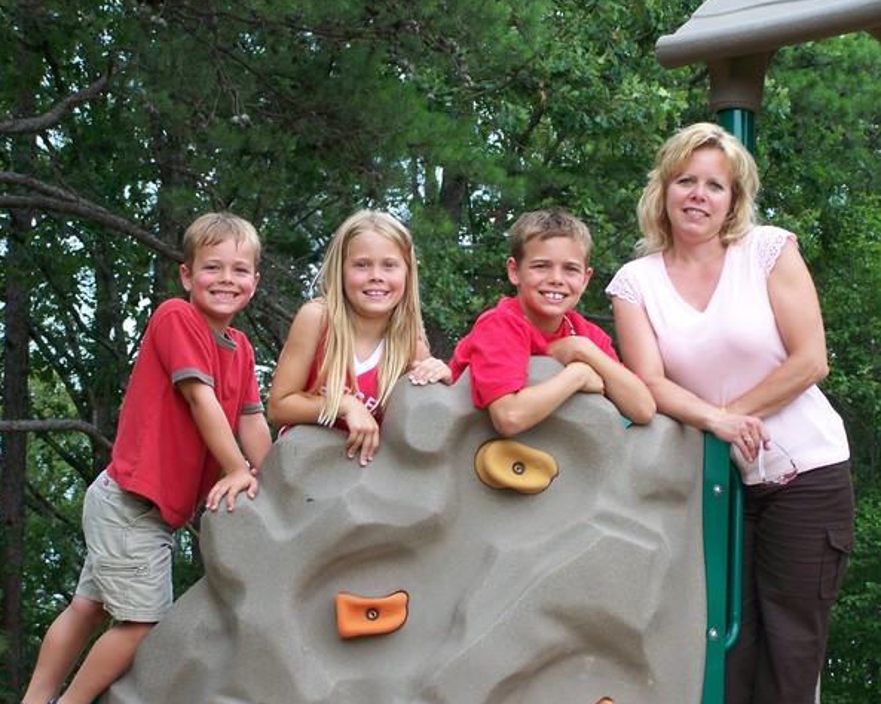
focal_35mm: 99
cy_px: 351
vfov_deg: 15.5
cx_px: 445
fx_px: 2580
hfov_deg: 19.4
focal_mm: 15.6
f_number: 3.2
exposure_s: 1/160
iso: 80
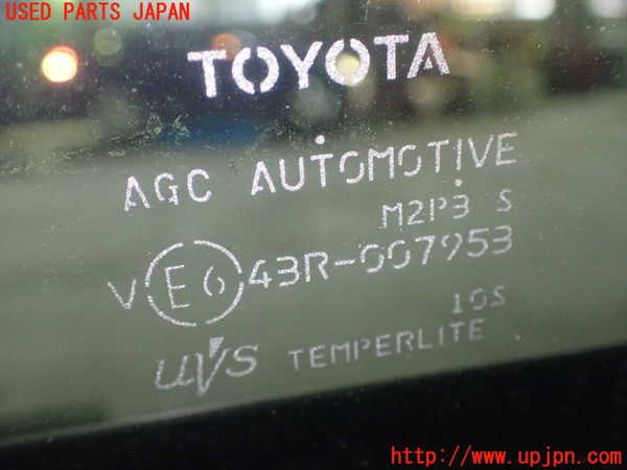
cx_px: 314
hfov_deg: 51.4
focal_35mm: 36
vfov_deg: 39.7
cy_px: 235
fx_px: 652
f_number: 2.5
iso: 800
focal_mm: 6.37
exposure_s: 1/30
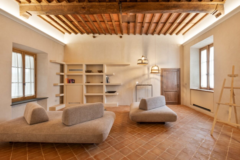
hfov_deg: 100.4
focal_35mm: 15
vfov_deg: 77.3
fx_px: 100
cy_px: 80
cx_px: 120
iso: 125
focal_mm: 10
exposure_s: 1/2.5
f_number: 8
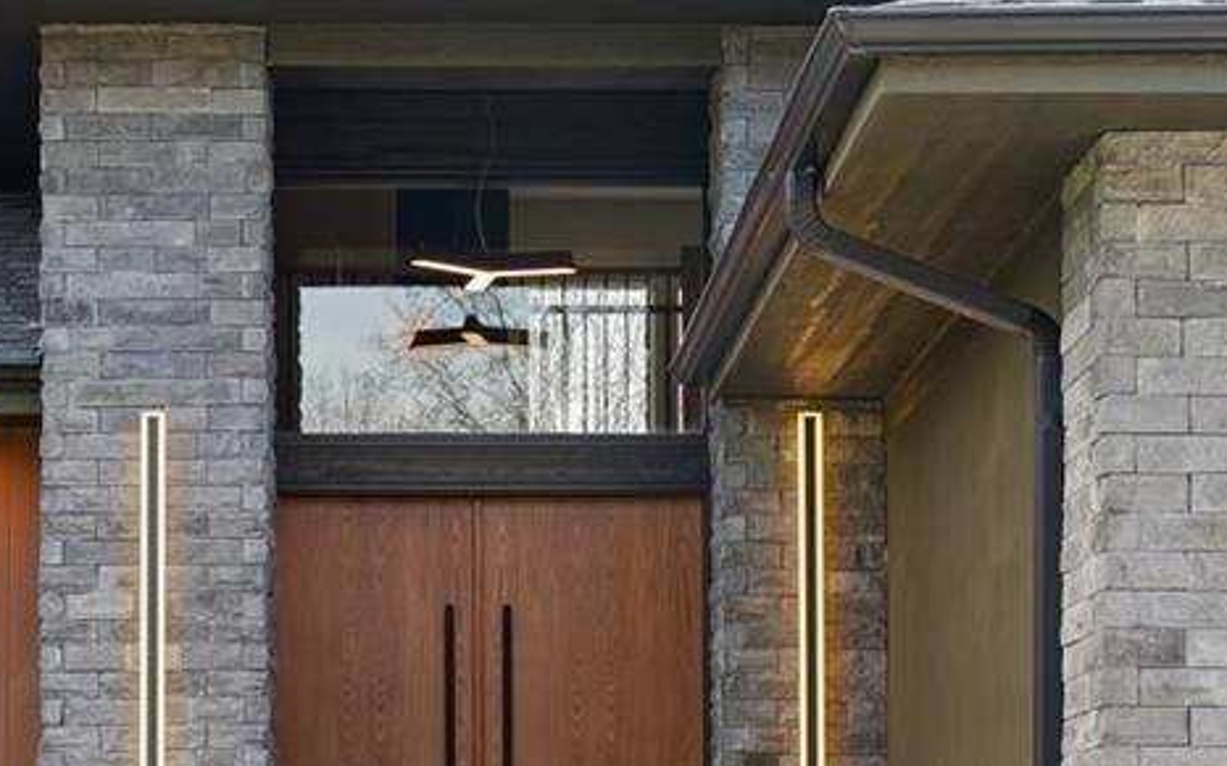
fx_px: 4060
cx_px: 466
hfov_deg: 17.2
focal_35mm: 121
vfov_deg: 10.7
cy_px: 773
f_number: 8
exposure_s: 1/13
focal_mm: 54.2
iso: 100
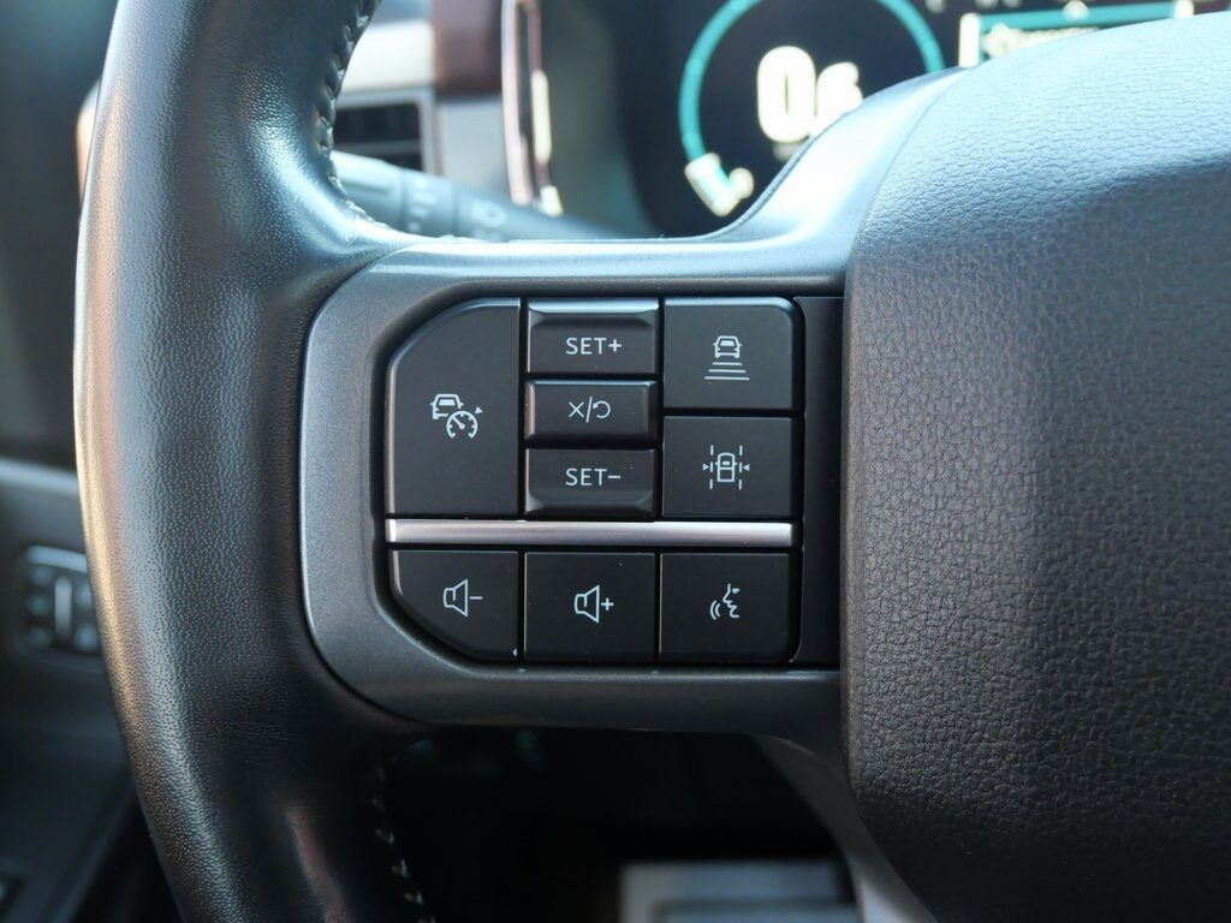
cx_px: 616
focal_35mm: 32
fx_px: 1138
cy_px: 462
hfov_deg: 56.8
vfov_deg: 44.2
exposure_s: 1/60
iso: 1250
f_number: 3.9
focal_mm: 16
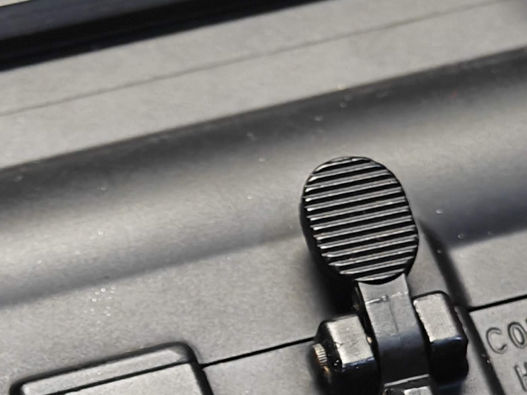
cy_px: 488
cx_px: 191
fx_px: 3227
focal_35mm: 212
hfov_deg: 9.3
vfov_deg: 7.0
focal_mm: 15.38
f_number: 2.6
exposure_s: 1/50
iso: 1250
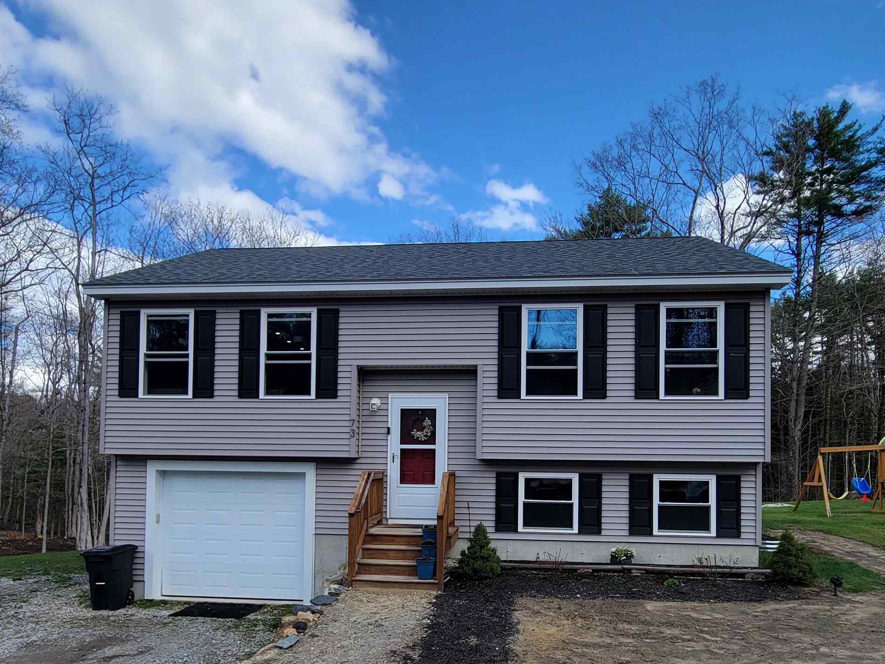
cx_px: 443
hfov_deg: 79.0
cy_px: 446
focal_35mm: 21
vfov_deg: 61.8
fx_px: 537
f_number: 2.2
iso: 50
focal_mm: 2.2
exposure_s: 1/809
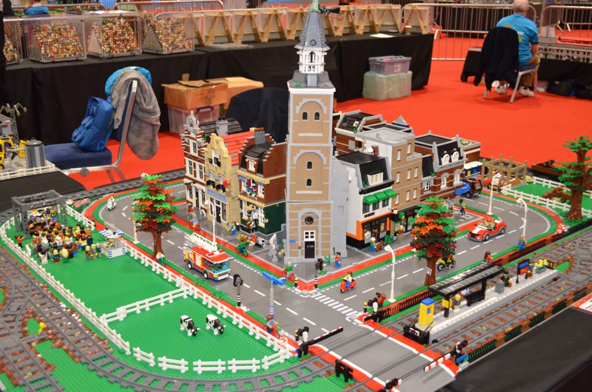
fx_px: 640
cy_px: 196
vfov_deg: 34.1
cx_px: 296
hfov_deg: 49.6
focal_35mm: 39
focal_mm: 26
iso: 2800
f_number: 4.2
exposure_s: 1/60
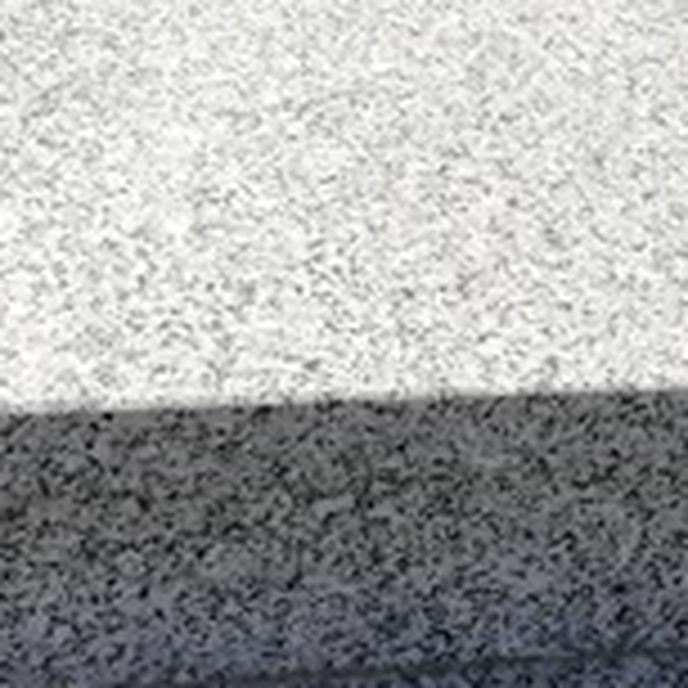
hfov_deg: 16.1
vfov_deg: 15.9
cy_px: 74
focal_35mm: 108
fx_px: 2429
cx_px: 247
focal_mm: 3.81
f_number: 2.2
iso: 50
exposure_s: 1/935
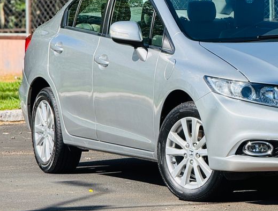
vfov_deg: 6.8
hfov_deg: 8.9
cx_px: 250
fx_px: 1773
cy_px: 67
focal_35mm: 220
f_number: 2.8
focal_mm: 15.66
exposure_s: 1/1167
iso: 50
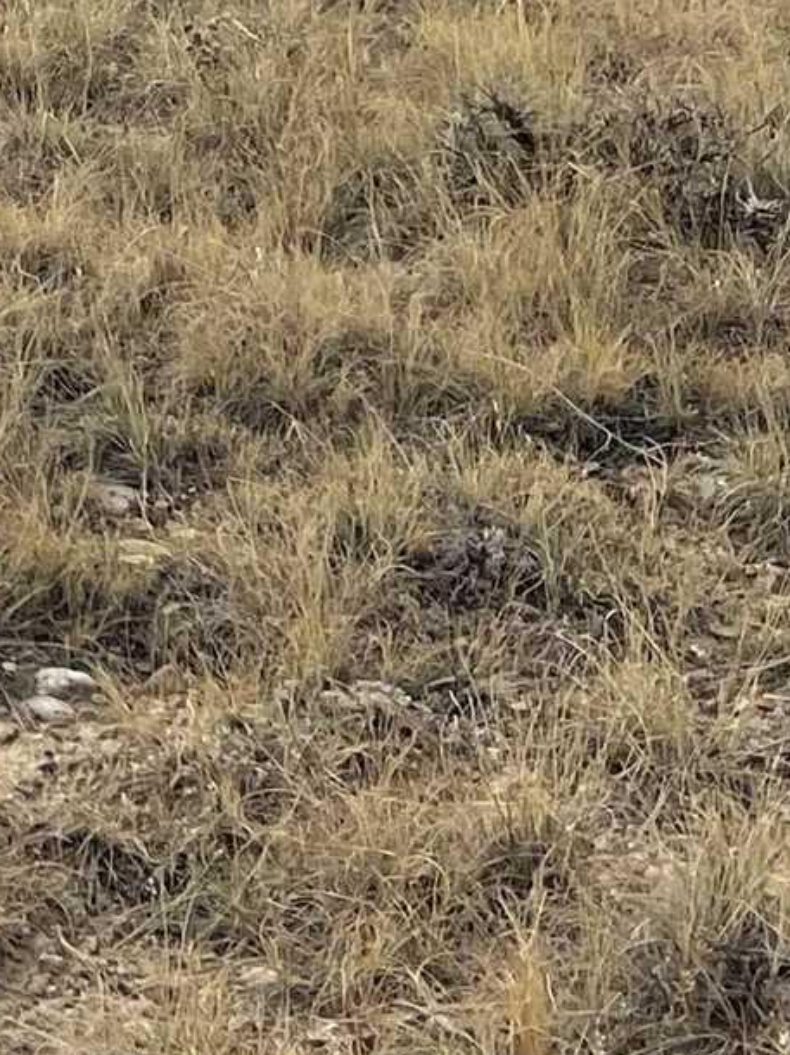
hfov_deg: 10.3
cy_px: -583
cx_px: -851
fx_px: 3989
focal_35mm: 131
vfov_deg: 14.0
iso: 32
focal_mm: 4.2
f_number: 1.6
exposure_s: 1/6897
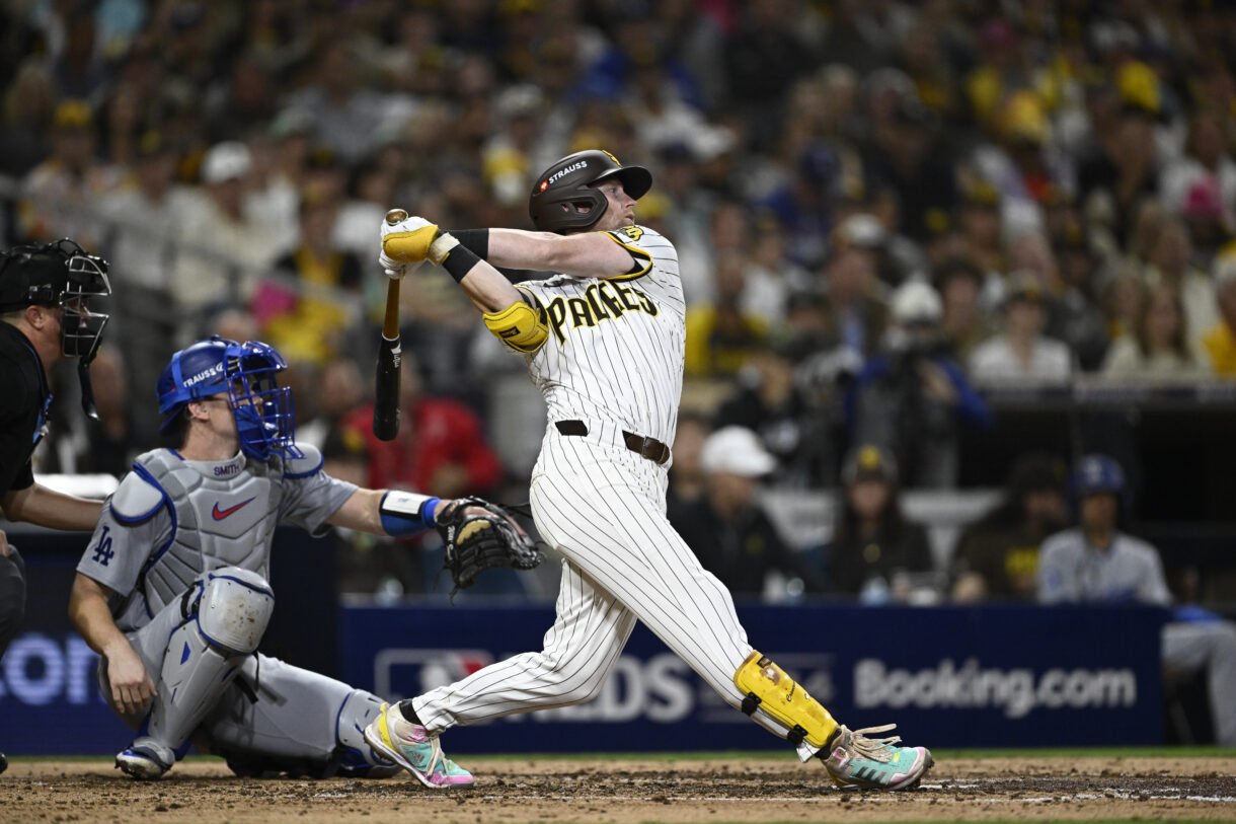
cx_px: 618
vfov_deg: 3.4
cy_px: 412
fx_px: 13731
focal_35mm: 400
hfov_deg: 5.2
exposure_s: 1/3200
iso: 3200
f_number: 2.8
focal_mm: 400
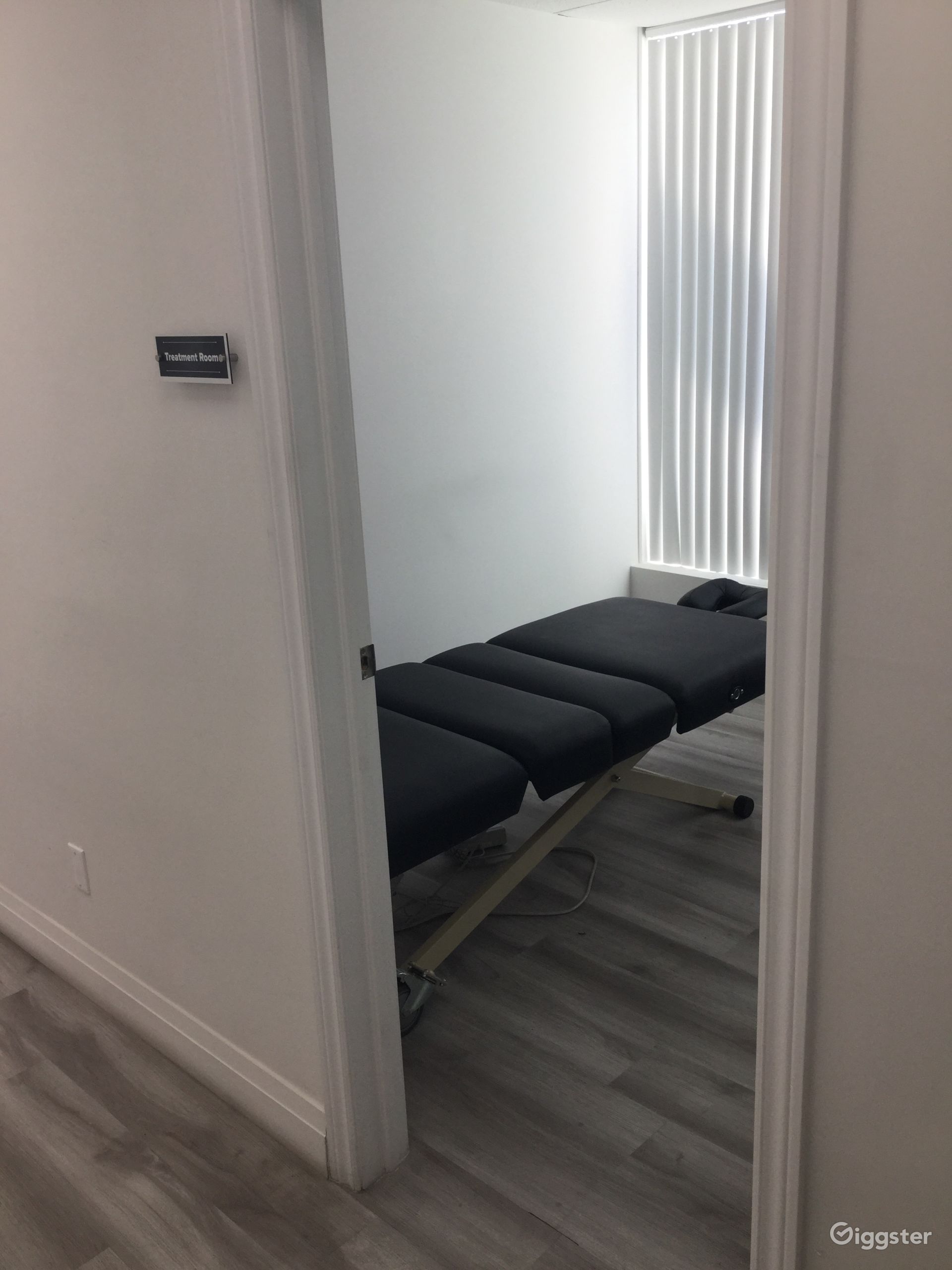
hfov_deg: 45.4
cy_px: 635
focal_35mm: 31
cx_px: 476
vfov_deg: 58.4
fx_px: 1137
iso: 25
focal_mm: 3.3
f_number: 2.4
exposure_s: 1/120
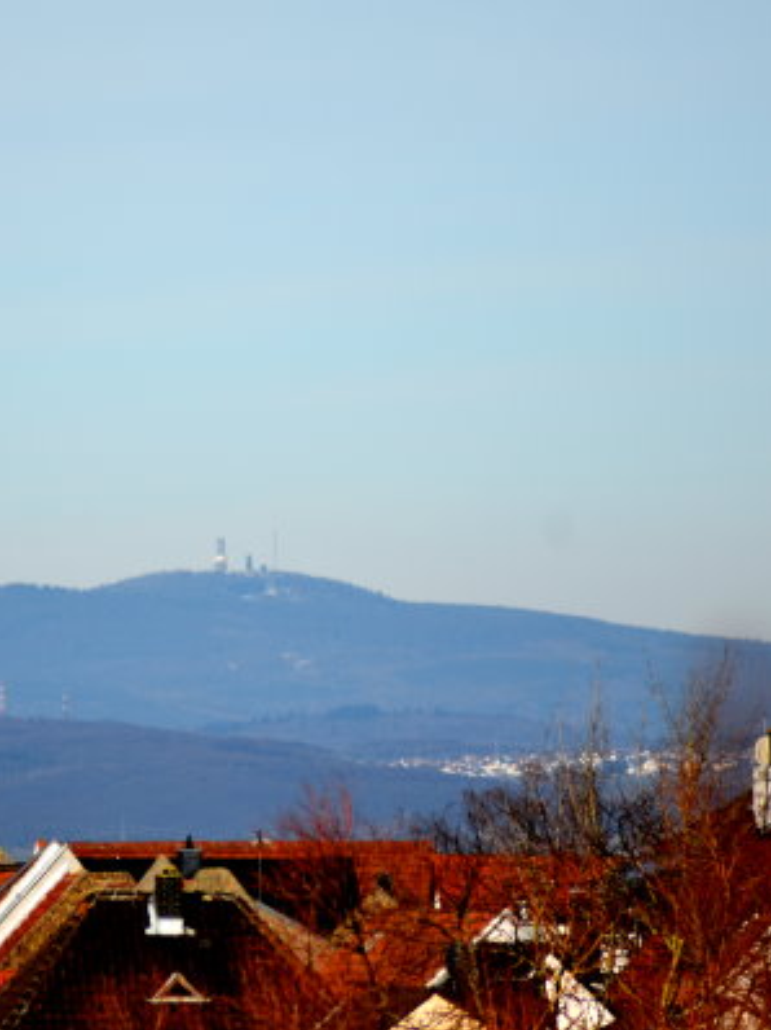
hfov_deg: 2.3
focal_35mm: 653
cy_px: 515
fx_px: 19413
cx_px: 176
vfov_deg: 3.0
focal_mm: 300
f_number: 5.6
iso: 100
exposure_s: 1/800
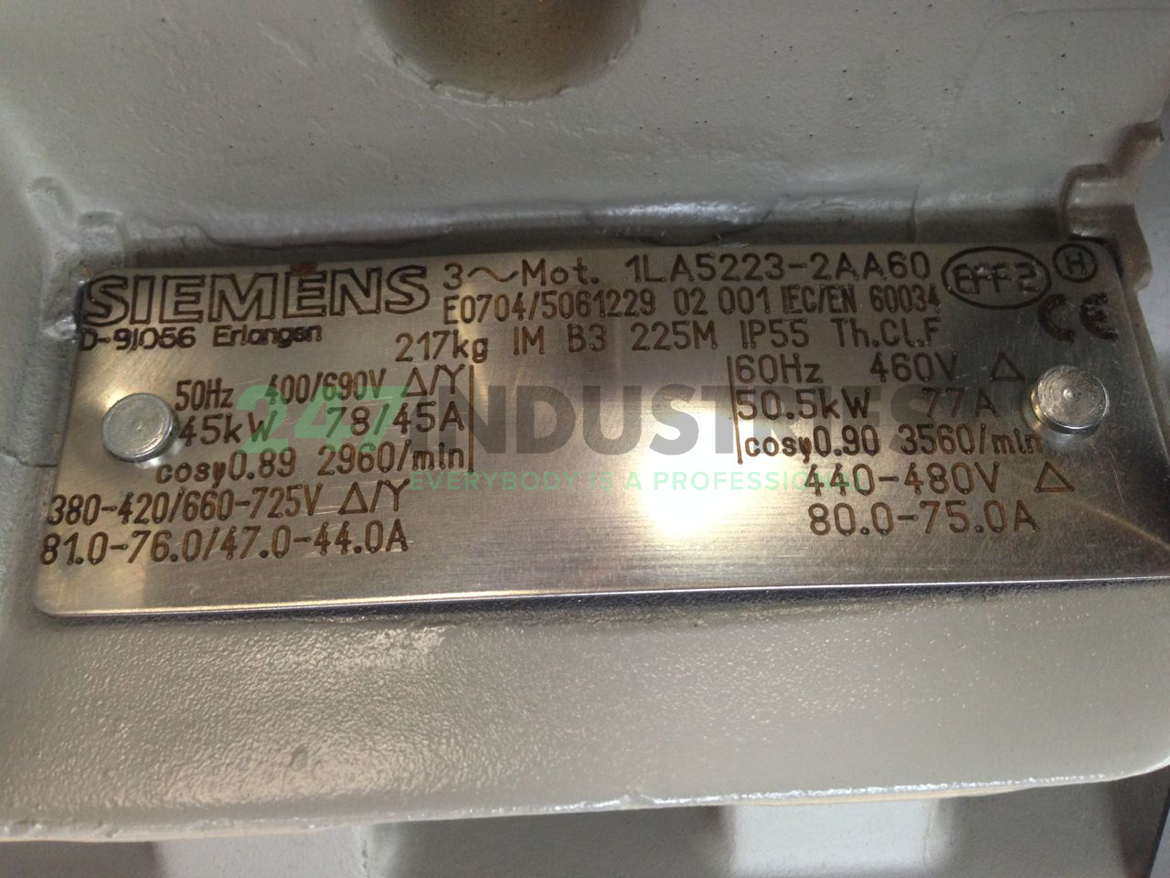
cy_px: 439
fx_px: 1115
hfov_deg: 55.4
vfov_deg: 42.9
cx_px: 585
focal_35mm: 33
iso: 160
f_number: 2.4
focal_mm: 4.12
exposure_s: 1/20
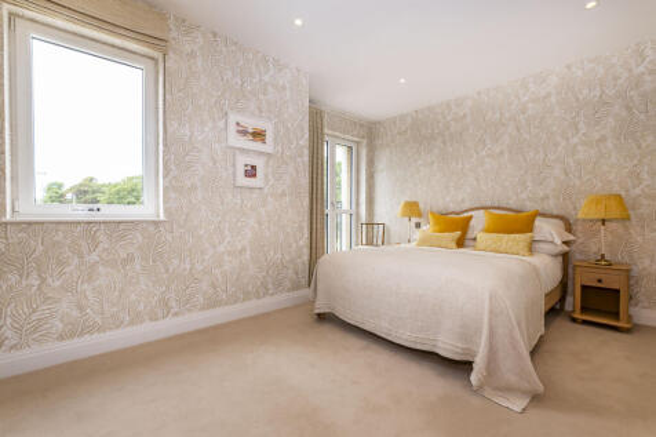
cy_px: 218
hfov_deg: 100.4
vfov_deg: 77.3
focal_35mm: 15
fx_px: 273
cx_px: 328
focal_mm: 10
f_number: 7.1
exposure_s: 1/55
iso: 250
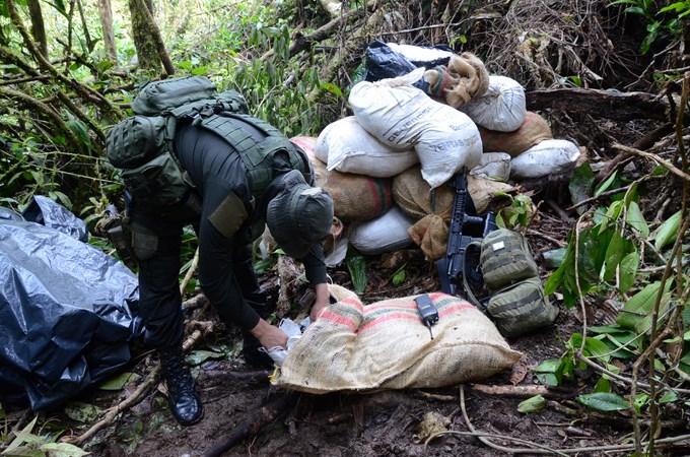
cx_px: 345
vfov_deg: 47.7
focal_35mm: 27
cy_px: 228
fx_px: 516
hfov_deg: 67.5
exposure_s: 1/80
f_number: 7.1
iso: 1600
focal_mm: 18
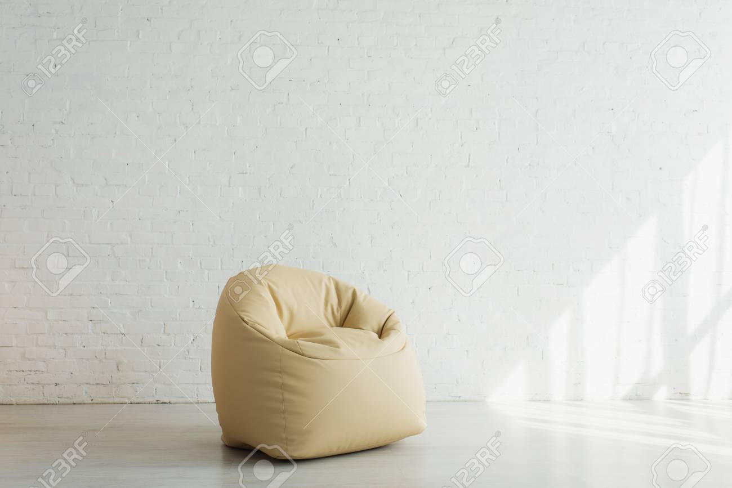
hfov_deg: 54.4
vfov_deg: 37.9
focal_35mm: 35
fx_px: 712
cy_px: 244
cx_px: 366
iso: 160
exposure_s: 1/200
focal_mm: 35
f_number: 4.5
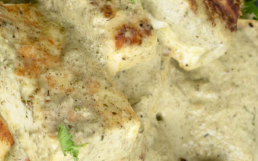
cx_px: 100
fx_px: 1610
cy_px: 143
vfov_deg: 5.7
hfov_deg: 9.2
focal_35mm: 229
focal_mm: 50
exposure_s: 1/160
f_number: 5.6
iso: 100
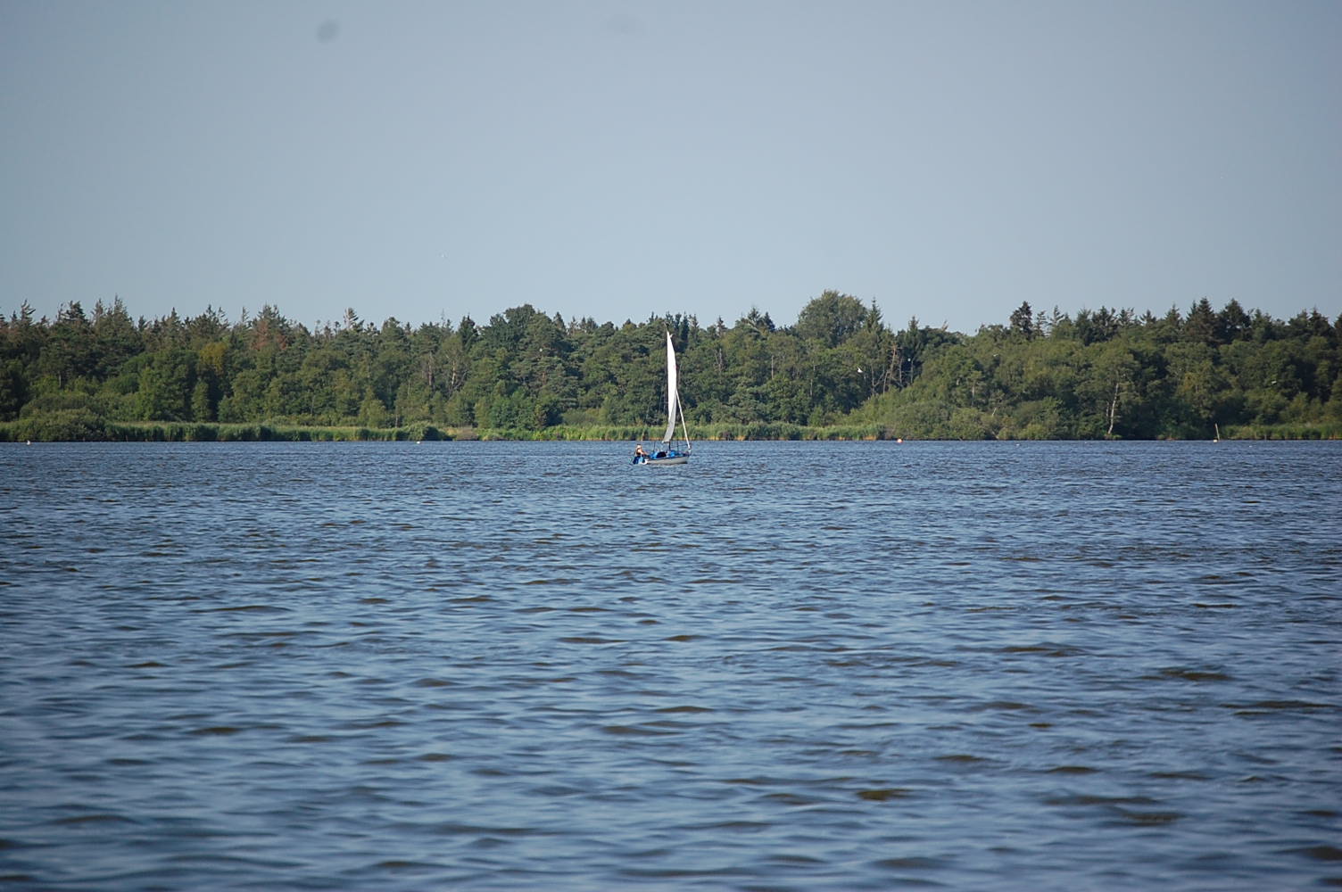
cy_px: 446
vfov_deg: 5.5
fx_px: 9218
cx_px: 671
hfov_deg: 8.3
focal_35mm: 248
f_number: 5.3
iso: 400
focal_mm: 165
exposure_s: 1/1600
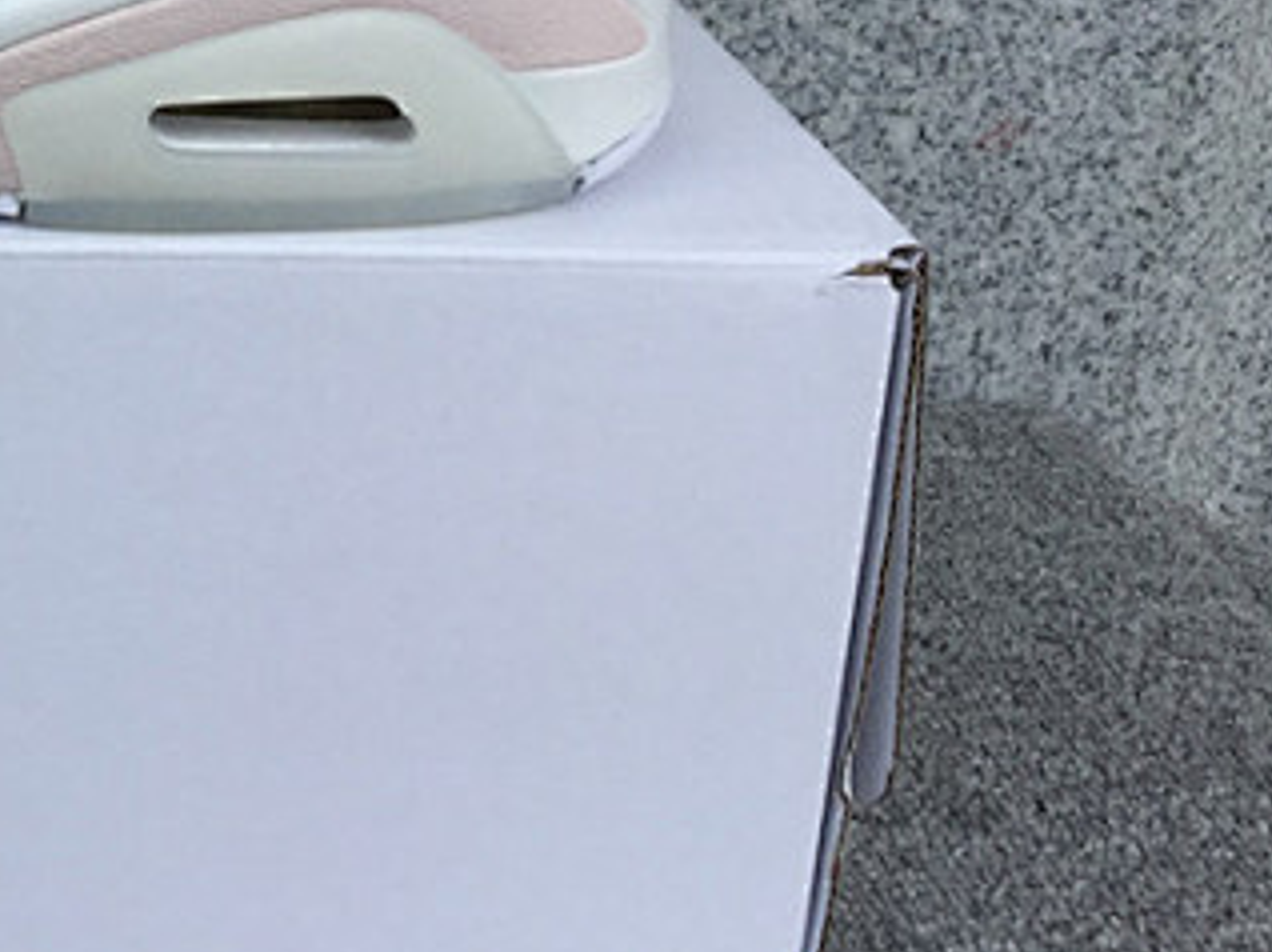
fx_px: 2864
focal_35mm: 78
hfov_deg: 22.9
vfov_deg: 18.2
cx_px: -268
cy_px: -92
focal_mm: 3.3
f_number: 2.4
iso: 25
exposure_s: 1/840
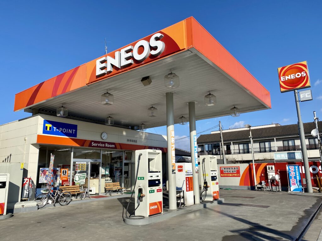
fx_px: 242
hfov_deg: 67.3
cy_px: 120
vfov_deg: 53.1
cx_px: 161
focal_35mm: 26
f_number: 1.8
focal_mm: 4.25
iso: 32
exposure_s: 1/3497
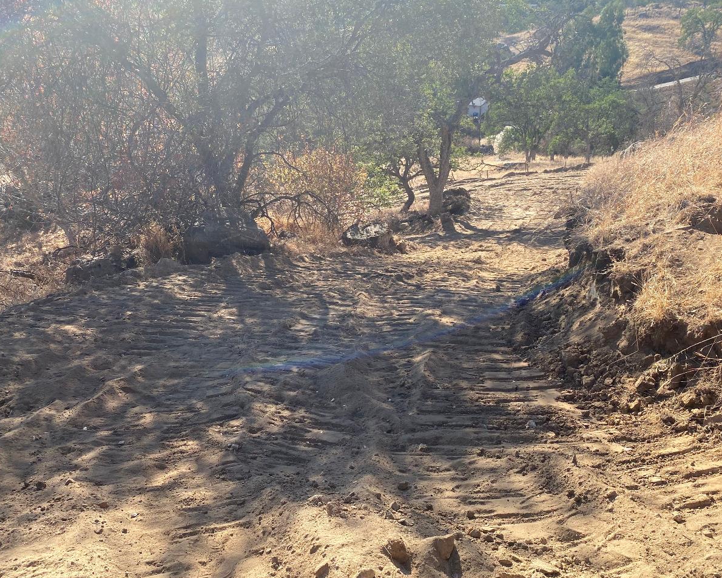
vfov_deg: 45.8
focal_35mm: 32
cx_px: 402
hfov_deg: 55.5
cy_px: 272
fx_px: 684
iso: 32
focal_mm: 4.25
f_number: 1.8
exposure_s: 1/1330
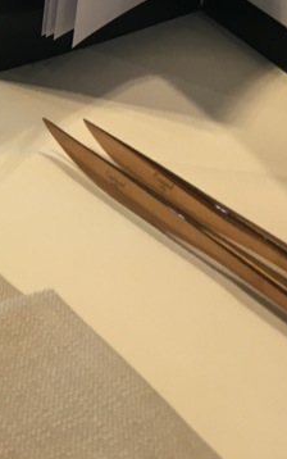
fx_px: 1100
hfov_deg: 13.5
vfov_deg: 22.4
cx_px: -214
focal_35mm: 88
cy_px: -23
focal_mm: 4.15
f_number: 2.2
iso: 32
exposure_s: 1/33
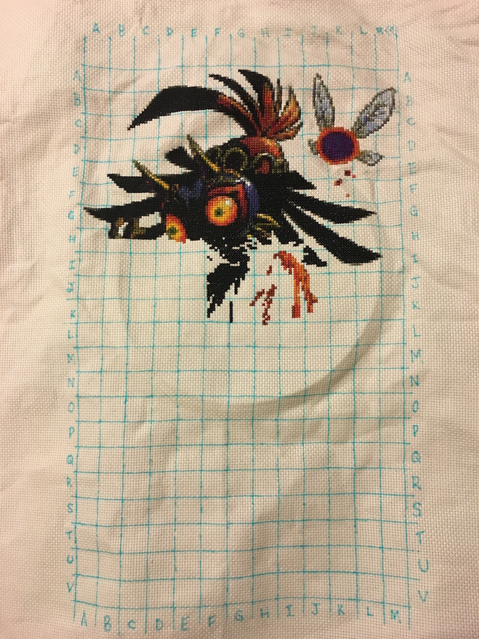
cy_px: 320
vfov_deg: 61.7
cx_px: 240
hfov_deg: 48.2
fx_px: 535
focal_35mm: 29
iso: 125
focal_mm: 4.15
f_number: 2.2
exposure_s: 1/30
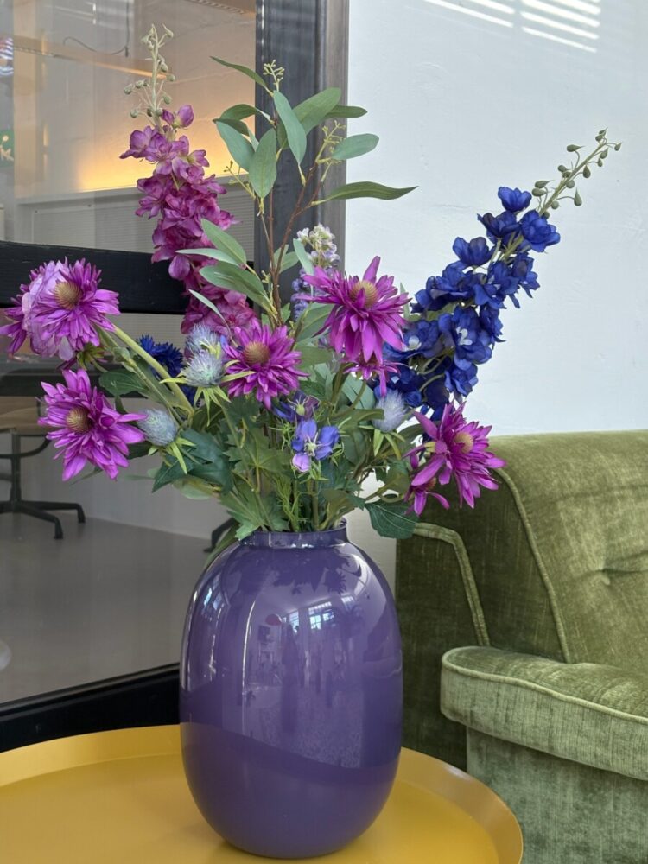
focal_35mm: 52
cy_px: 432
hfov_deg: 28.0
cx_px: 324
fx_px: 1298
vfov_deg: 36.8
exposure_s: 1/143
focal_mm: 5.96
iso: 80
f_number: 1.6
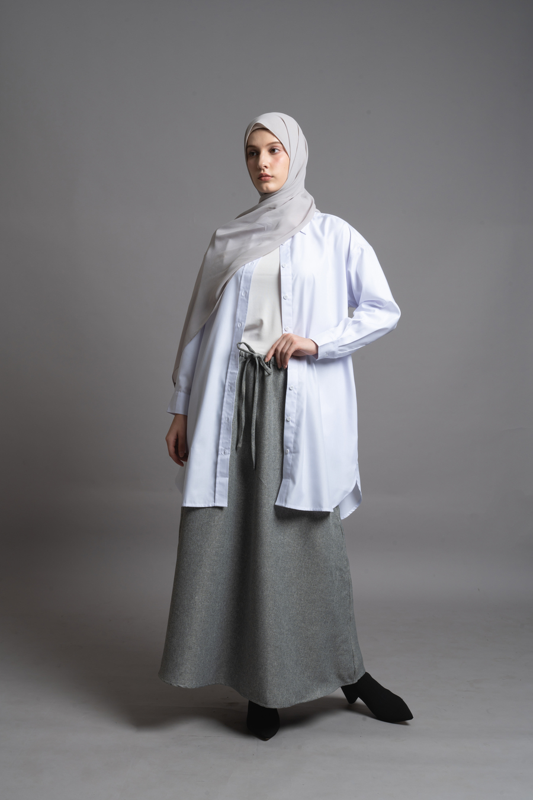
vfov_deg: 43.6
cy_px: 400
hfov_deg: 29.9
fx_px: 999
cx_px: 266
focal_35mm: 45
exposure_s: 1/160
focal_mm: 45
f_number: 16
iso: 100
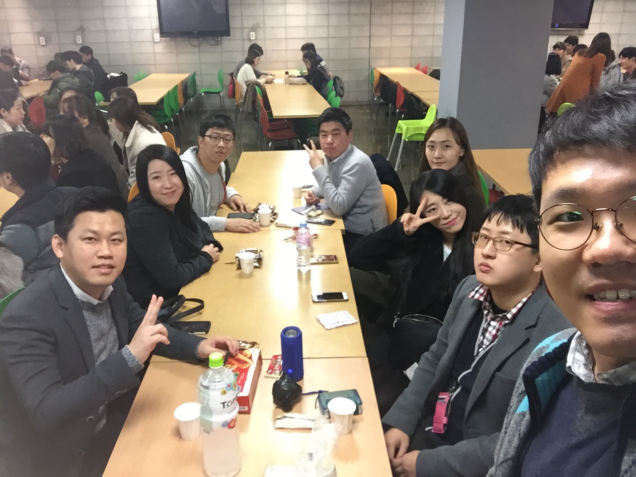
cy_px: 238
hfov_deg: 58.4
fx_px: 570
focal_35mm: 31
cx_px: 318
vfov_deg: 45.4
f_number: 2.2
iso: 200
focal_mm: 2.65
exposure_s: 1/30
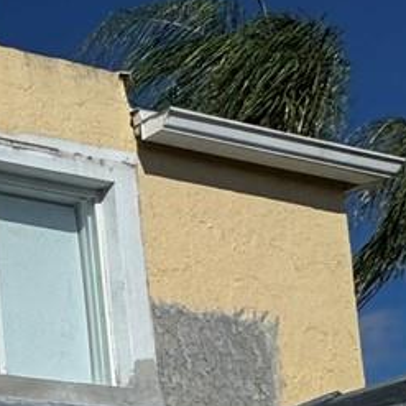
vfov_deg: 17.9
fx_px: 1062
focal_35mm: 80
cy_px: 704
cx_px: -807
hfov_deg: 11.6
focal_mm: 2.22
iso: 32
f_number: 2.2
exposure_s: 1/4367
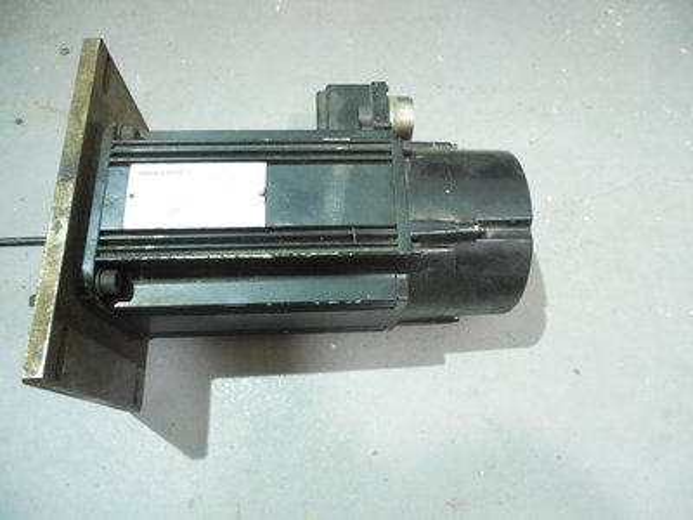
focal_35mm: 25
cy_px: 260
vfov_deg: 54.9
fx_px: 500
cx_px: 346
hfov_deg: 69.4
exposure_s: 1/8
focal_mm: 4.5
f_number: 3.3
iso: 800
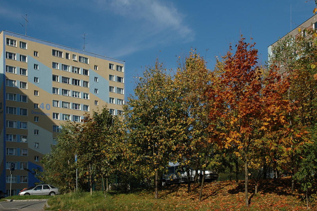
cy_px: 106
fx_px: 382
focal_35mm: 44
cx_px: 158
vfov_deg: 30.8
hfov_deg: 45.0
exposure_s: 1/400
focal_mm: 29
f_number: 10
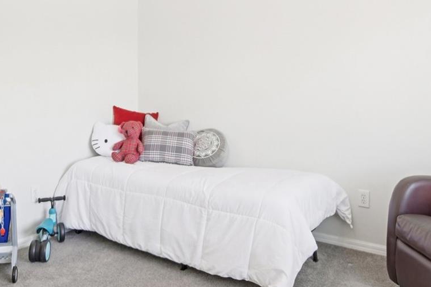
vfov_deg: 36.4
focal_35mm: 36
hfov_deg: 53.0
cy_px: 94
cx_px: 190
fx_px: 431
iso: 400
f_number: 8
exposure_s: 1/20
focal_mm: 17
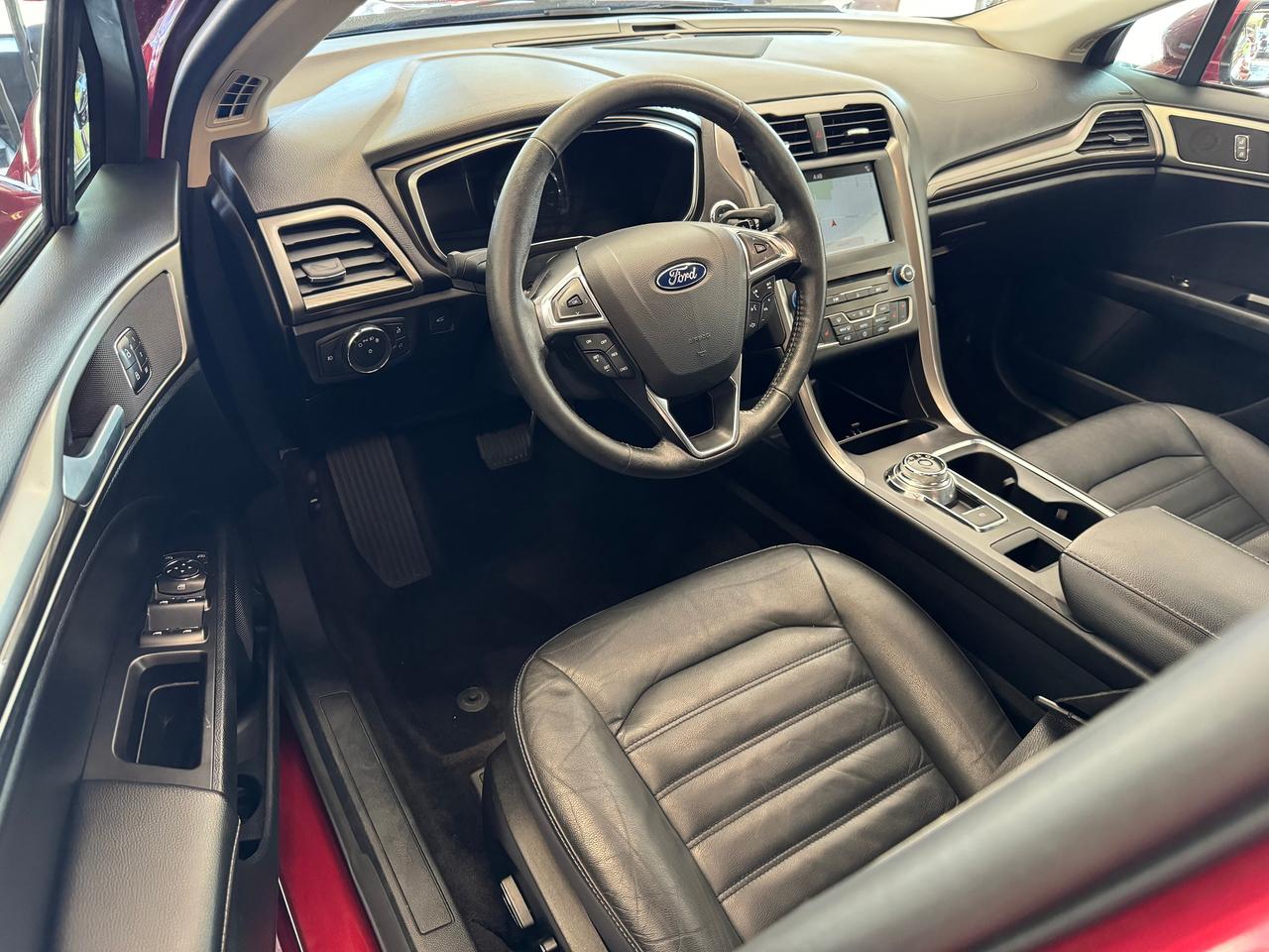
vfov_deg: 56.8
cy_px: 476
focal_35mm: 24
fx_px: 880
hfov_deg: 71.6
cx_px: 634
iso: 640
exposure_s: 1/60
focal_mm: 6.76
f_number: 1.78
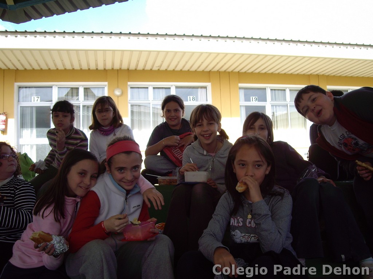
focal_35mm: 38
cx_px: 186
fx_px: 409
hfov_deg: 49.0
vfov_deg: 37.7
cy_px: 140
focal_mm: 6.2
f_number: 4.3
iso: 64
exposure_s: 1/320
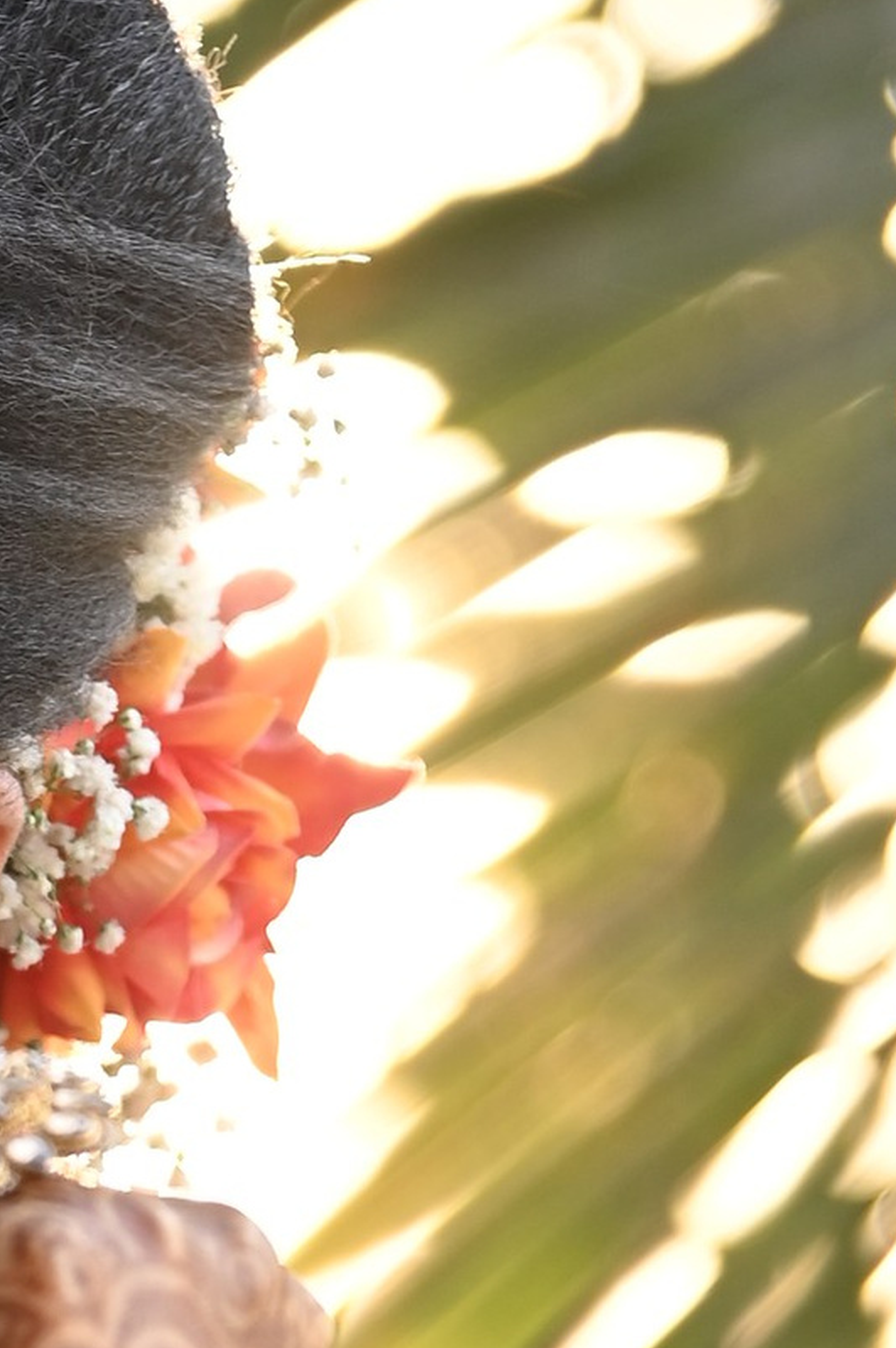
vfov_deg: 6.8
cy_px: 1843
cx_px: -434
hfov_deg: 4.6
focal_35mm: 299
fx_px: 11176
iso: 250
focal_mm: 62
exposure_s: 1/160
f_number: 2.8
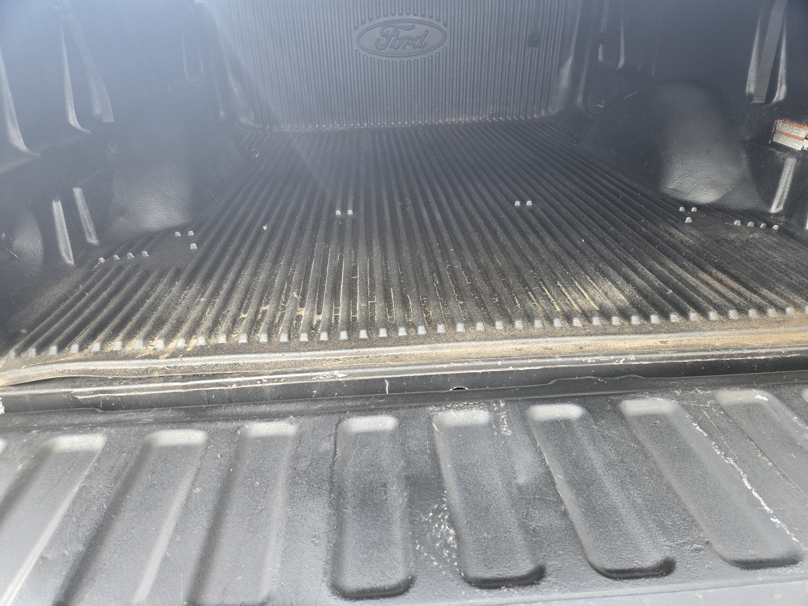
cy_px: 303
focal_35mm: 23
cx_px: 404
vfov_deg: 58.9
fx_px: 537
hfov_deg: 73.9
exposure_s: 1/180
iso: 64
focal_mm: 5.4
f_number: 1.8
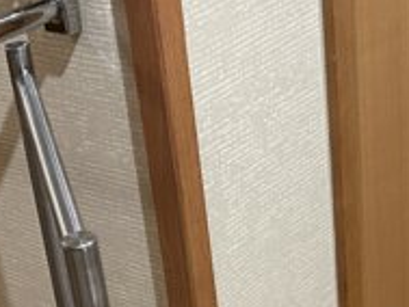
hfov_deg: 17.9
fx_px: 1301
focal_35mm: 110
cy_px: 437
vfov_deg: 12.9
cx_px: 212
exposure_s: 1/50
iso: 400
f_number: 1.5
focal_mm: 5.7
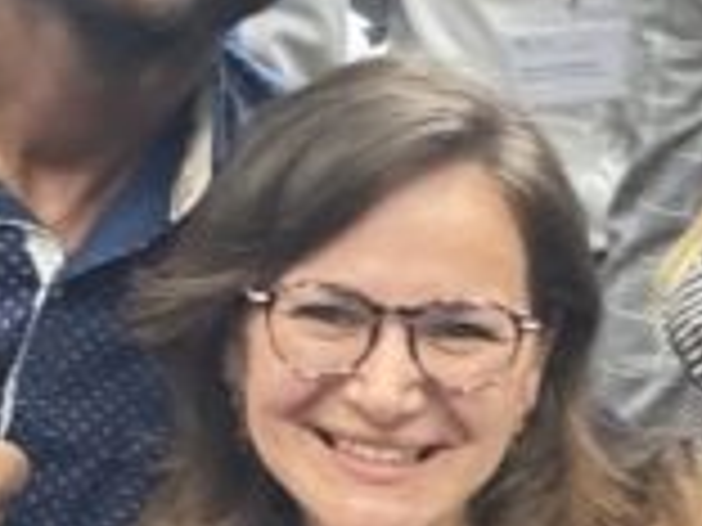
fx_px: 3062
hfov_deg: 13.1
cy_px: 283
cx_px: 212
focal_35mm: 151
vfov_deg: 9.8
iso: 640
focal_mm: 2.69
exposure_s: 1/25
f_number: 1.9
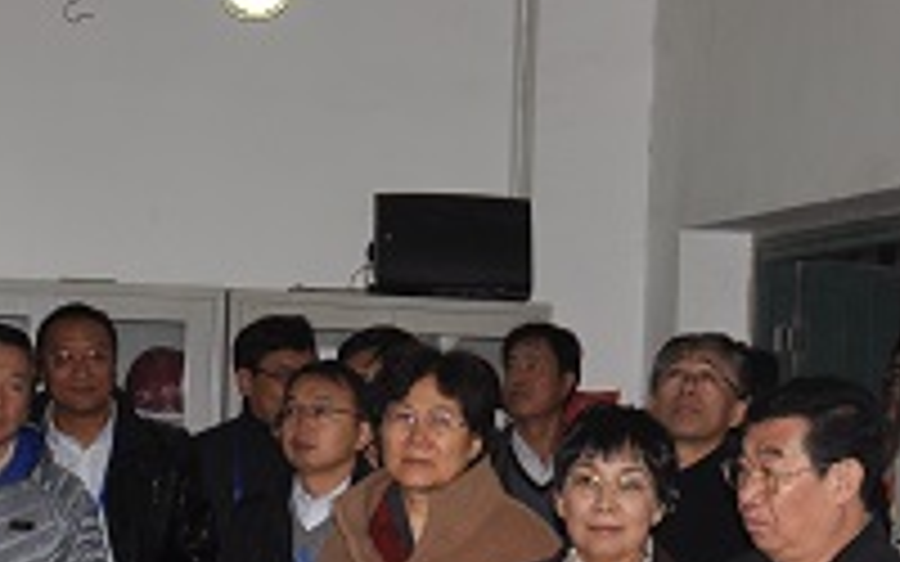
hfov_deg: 18.9
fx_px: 2698
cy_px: 513
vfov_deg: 11.8
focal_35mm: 110
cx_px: 450
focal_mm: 24
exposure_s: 1/125
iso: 200
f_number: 5.6
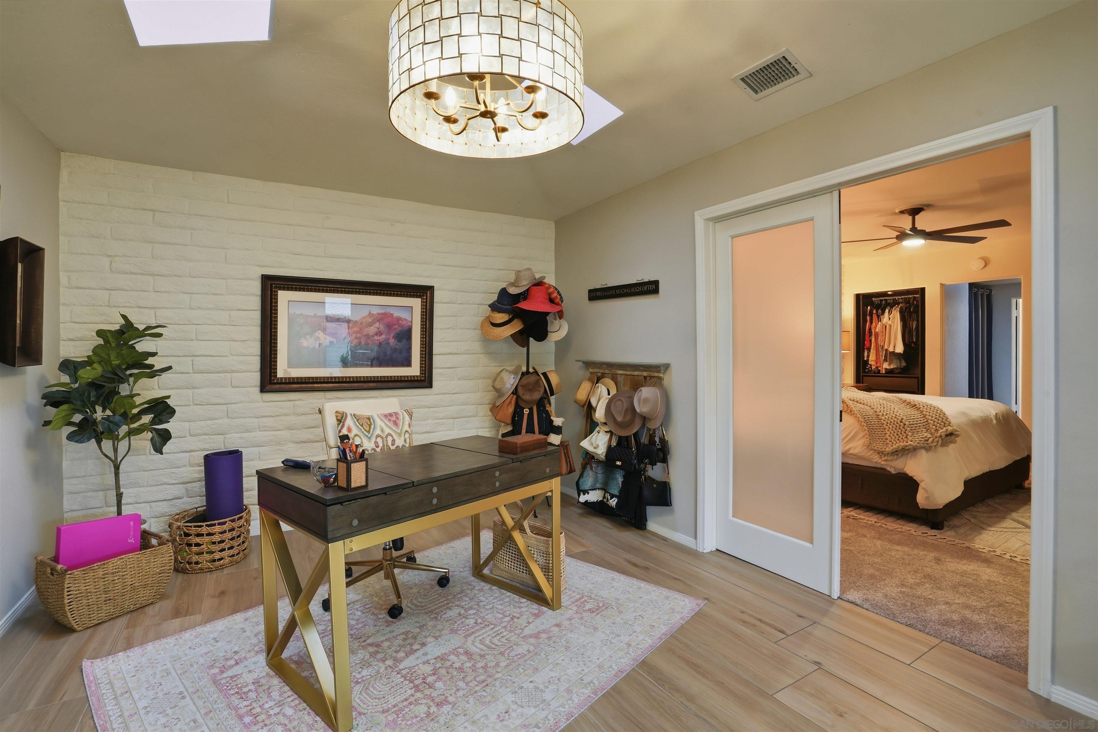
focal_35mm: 16
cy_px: 366
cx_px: 549
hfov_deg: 96.7
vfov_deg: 73.7
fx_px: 488
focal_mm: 16
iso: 500
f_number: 11
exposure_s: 1/5
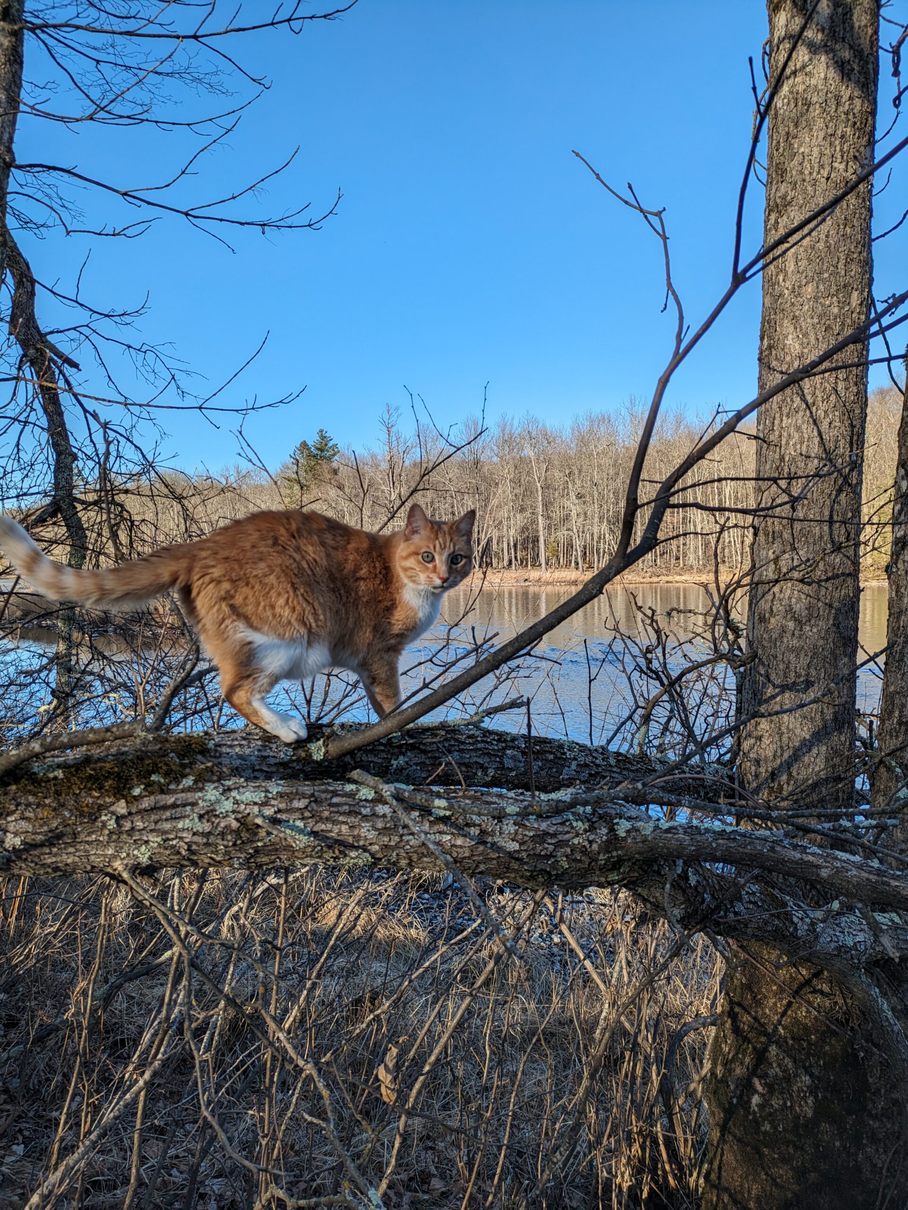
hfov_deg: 54.9
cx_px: 454
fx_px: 874
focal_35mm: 25
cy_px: 605
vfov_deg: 69.4
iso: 45
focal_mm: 5.43
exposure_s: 1/1205
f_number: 1.89
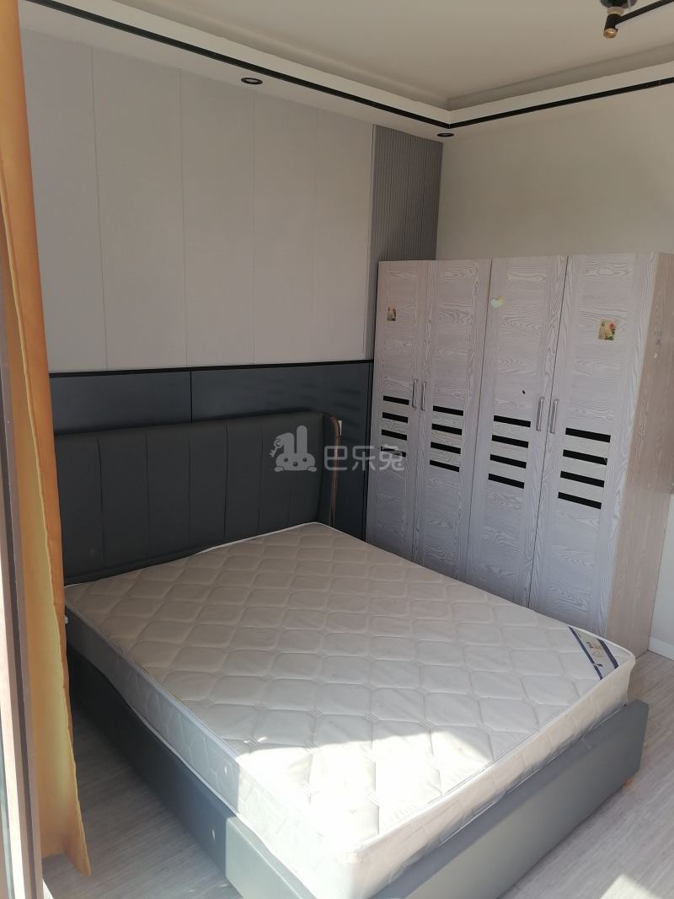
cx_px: 337
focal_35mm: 27
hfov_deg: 51.3
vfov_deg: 65.3
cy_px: 450
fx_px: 701
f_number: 1.8
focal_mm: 5.3
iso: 50
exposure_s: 1/227
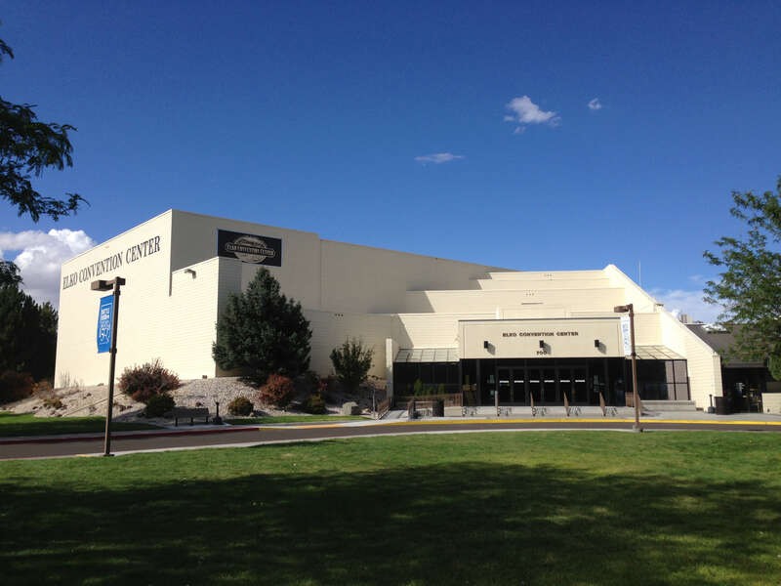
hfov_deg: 55.4
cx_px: 390
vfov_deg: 42.9
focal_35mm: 33
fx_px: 745
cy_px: 293
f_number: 2.4
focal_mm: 4.13
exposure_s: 1/2088
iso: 50
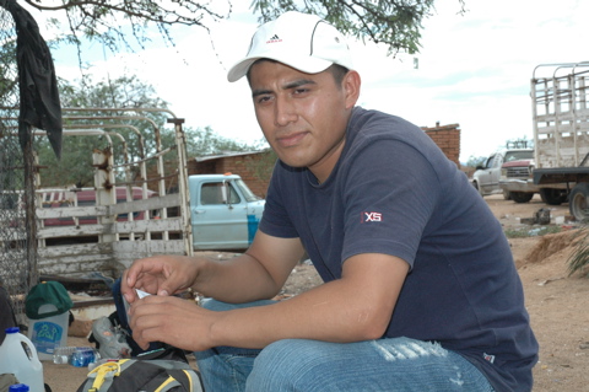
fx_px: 981
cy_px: 196
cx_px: 294
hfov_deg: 33.4
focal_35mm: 60
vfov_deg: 22.6
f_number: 9
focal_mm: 40
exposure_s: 1/500
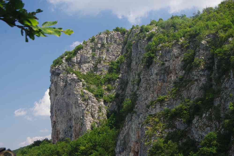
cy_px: 78
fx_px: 468
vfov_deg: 18.9
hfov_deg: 28.1
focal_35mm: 72
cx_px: 117
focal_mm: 47.5
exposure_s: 1/80
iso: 200
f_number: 9
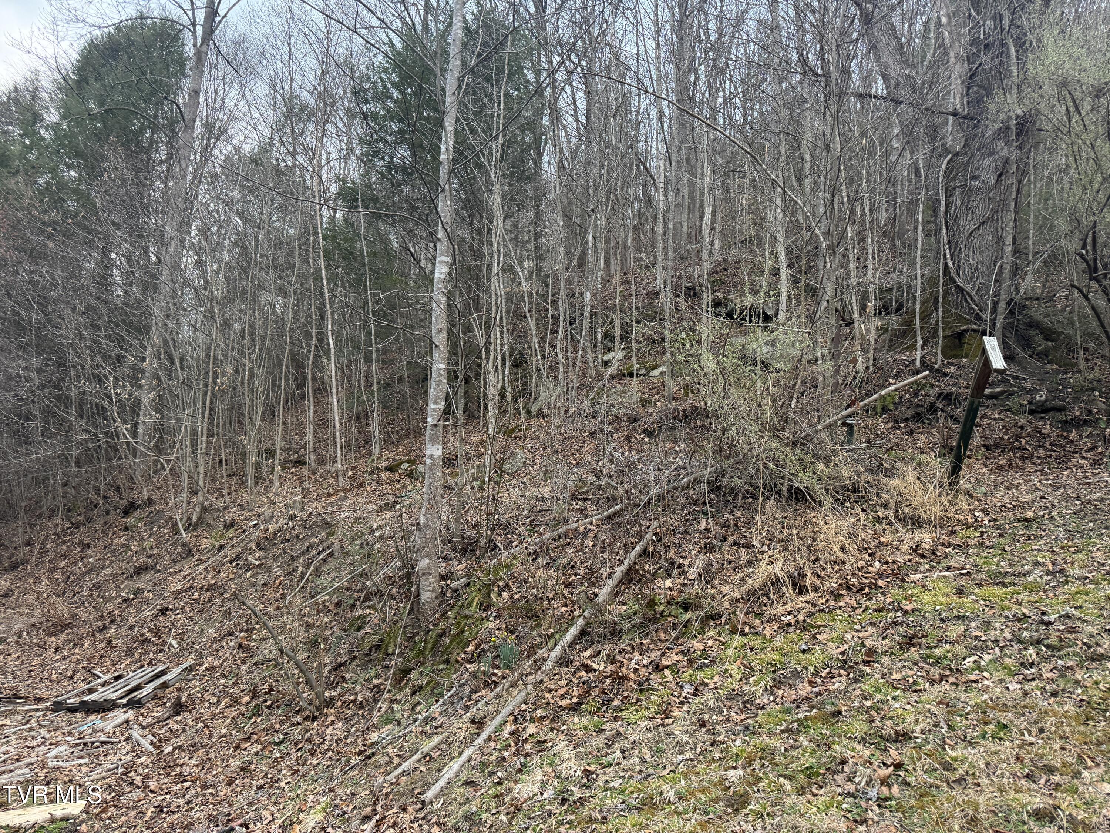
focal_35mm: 24
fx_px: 770
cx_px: 555
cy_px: 416
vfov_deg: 56.8
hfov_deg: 71.6
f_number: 1.78
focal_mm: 6.76
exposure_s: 1/62
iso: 200
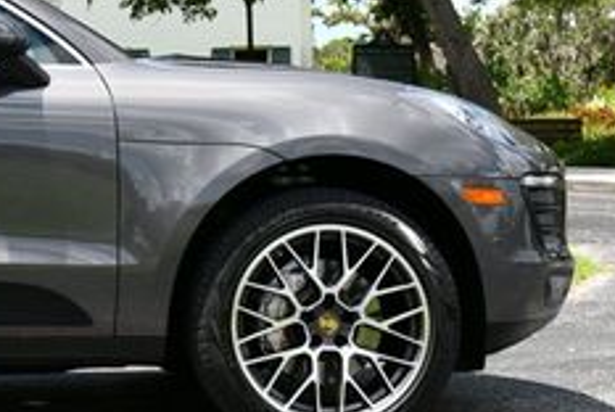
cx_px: -203
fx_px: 1882
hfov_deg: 17.3
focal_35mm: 110
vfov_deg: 12.4
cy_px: 5
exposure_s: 1/250
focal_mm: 20
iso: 160
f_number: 8
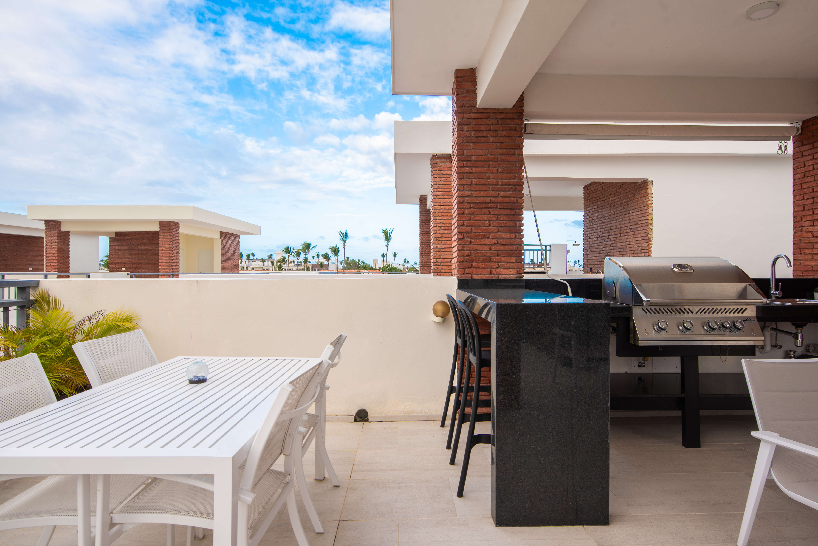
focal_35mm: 20
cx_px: 409
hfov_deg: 84.0
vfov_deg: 62.0
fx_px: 455
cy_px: 273
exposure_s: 1/40
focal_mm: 20
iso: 100
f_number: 9
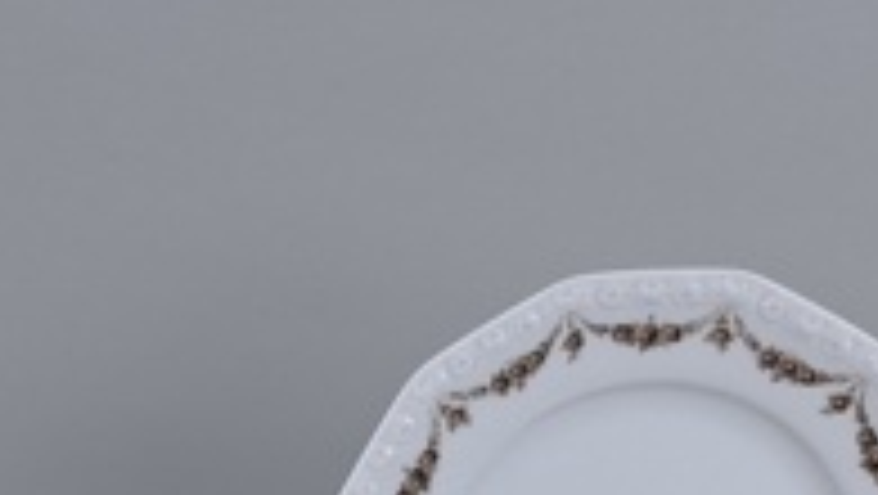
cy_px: 1202
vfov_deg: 9.9
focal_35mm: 107
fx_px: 2493
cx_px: -72
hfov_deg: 19.2
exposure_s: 1/175
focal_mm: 5.23
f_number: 1.8
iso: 50
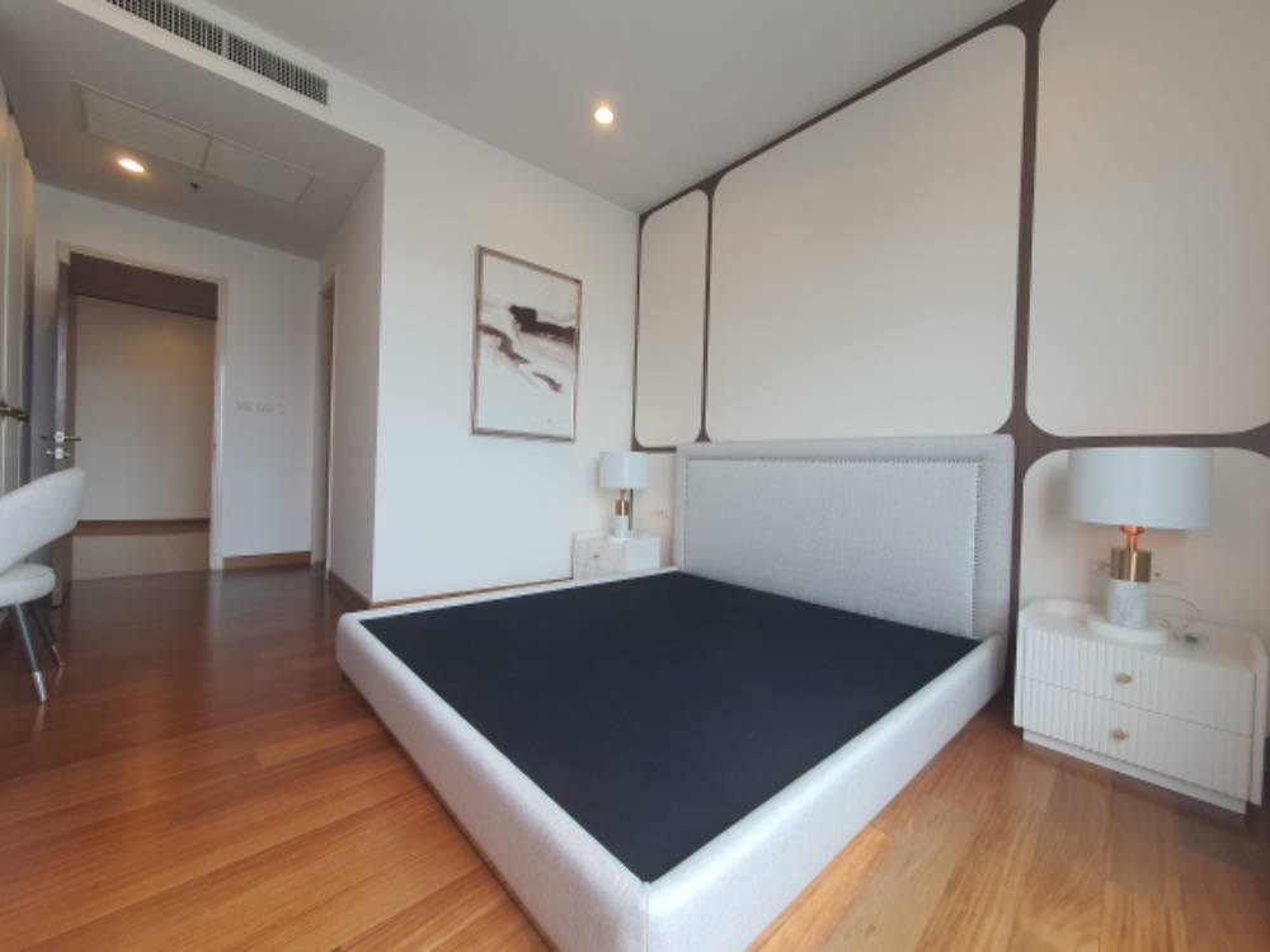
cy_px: 476
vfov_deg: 89.9
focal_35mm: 13
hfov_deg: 106.2
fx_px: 477
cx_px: 635
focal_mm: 1.8
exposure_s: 1/100
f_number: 2.2
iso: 50
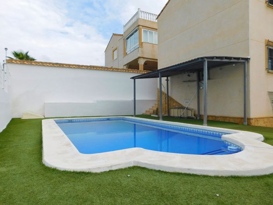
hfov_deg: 74.0
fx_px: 181
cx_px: 136
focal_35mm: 23
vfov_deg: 58.8
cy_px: 102
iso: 125
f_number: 3
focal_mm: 4
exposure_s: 1/1000
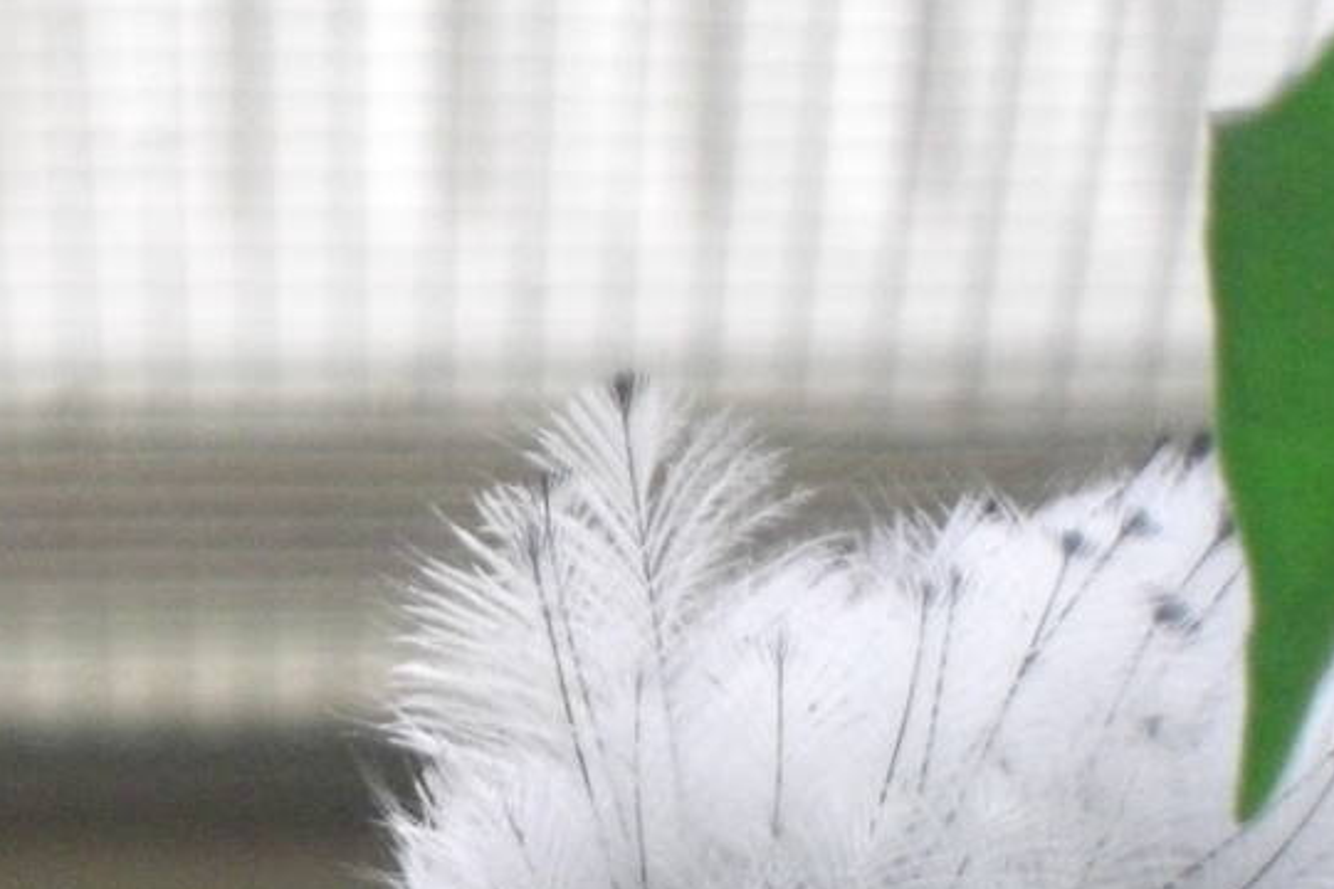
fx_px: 13005
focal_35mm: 351
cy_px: 1178
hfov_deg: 5.9
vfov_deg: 3.9
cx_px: 650
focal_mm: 23.7
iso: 800
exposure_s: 1/60
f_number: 5.1
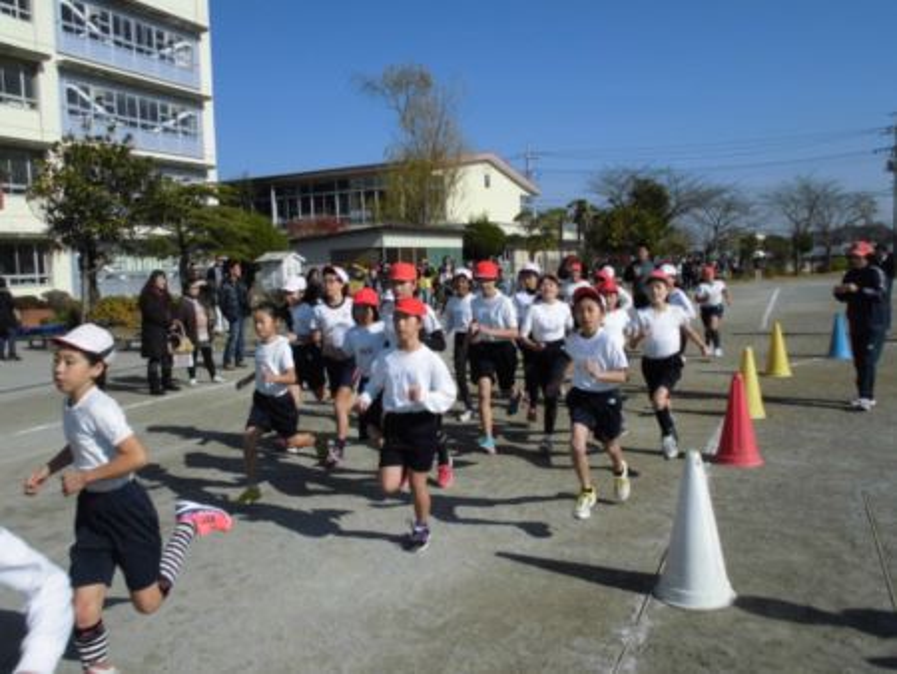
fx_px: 752
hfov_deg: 61.6
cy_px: 337
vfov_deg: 48.3
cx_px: 448
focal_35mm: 29
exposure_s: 1/800
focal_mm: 5.3
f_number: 3.7
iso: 100
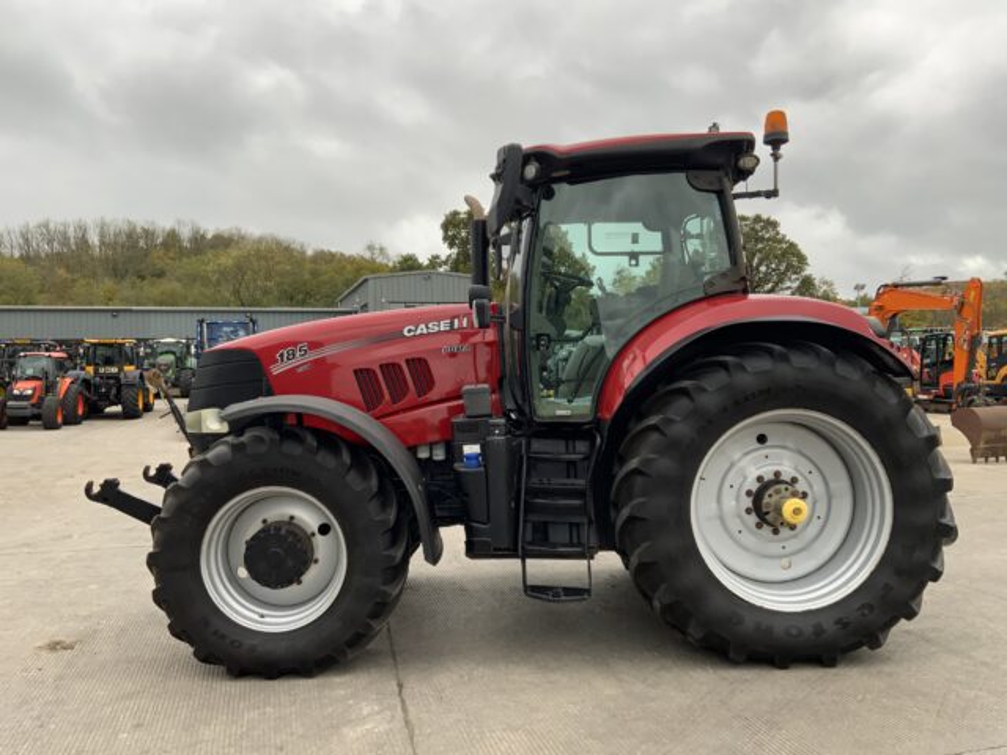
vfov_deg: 48.2
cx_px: 504
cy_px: 378
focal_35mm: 29
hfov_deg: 61.7
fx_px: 844
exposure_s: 1/137
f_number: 1.8
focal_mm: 3
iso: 16
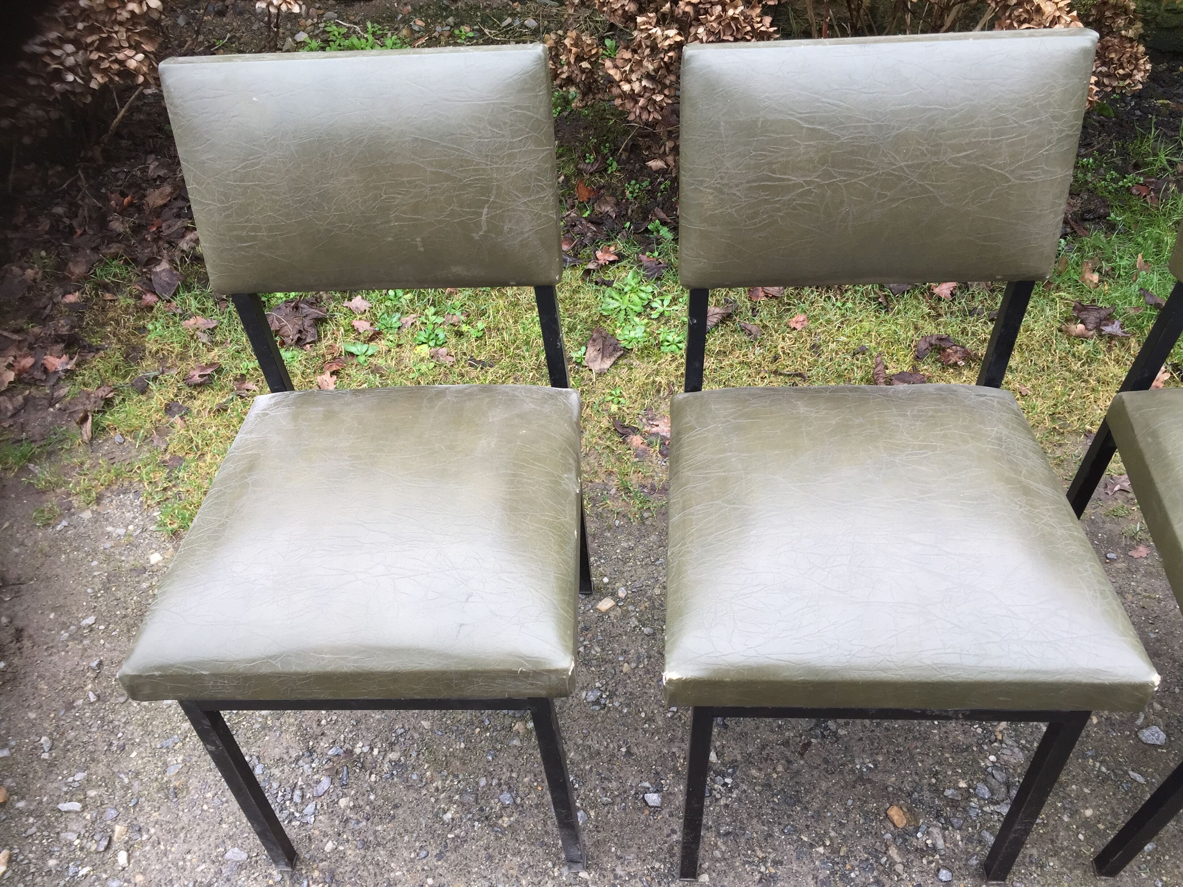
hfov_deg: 61.7
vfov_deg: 48.2
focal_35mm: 29
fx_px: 991
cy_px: 444
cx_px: 592
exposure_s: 1/100
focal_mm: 4.15
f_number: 2.2
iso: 40
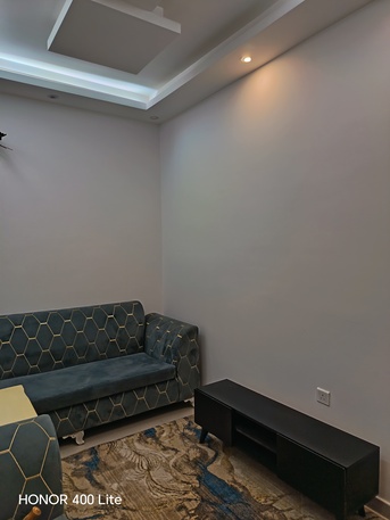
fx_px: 360
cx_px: 195
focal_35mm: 24
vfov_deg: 71.6
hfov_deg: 56.8
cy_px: 260
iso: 1016
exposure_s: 1/30
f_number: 1.75
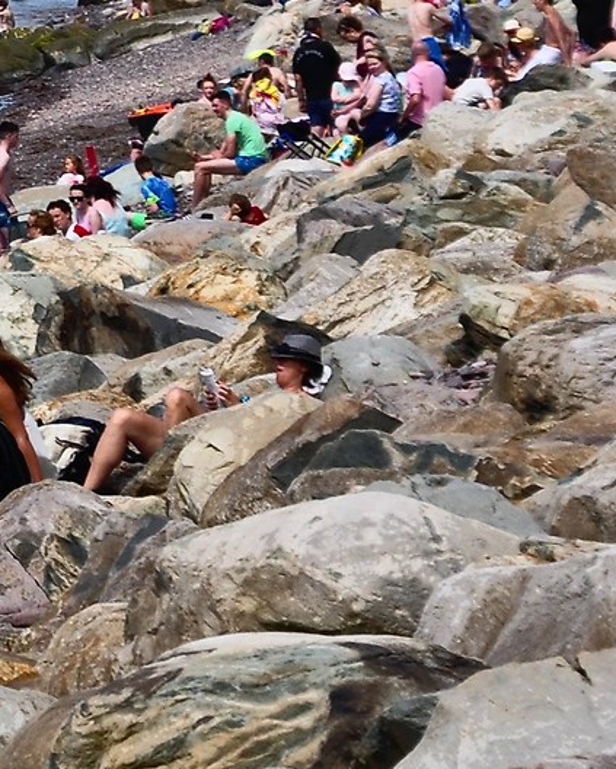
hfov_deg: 3.0
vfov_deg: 3.8
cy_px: -144
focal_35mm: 511
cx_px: -817
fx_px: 11635
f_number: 8
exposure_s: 1/1000
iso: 400
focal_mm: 80
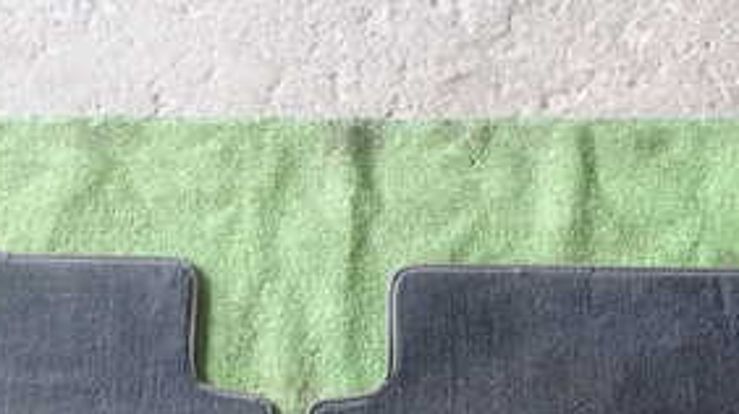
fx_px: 1272
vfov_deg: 17.7
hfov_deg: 32.3
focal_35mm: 65
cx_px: 291
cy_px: 485
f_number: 2.2
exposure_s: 1/50
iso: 200
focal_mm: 5.05
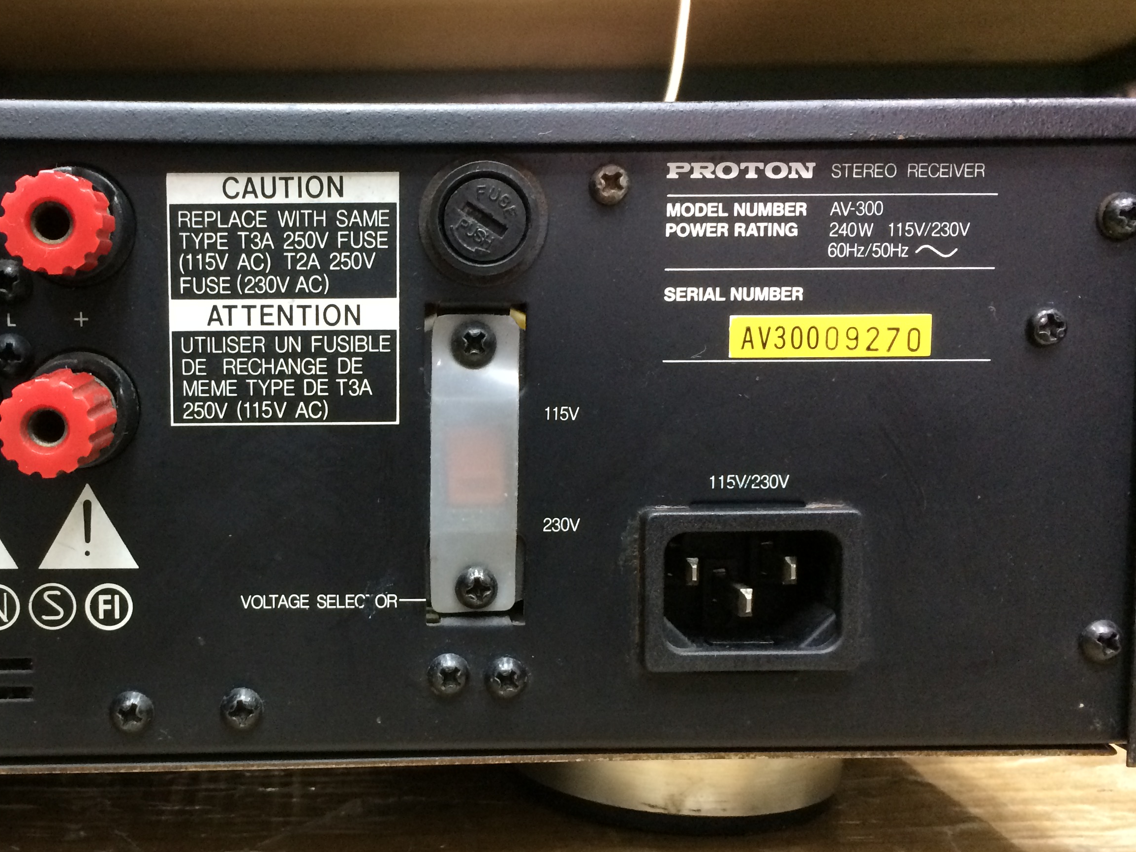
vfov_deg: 35.1
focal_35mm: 41
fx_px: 1346
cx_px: 339
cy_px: 468
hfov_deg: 44.8
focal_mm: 4.15
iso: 250
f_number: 2.2
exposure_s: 1/20
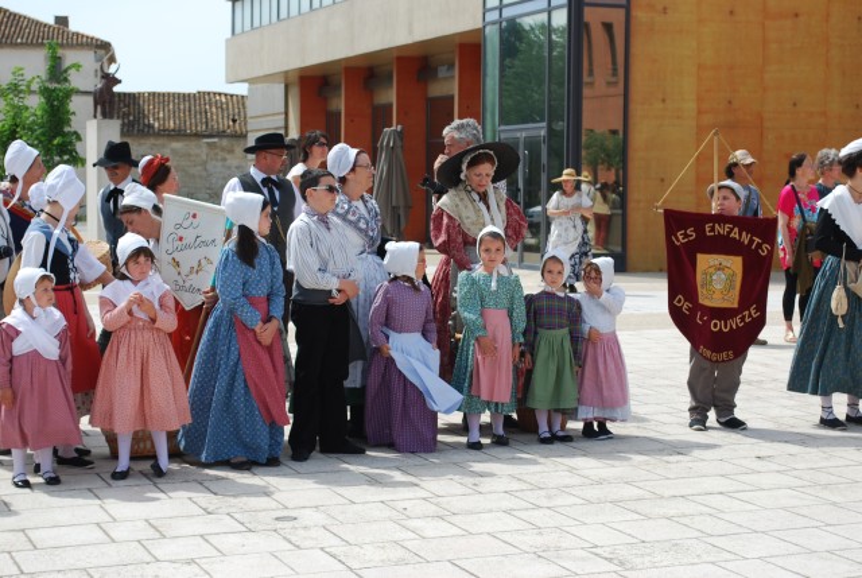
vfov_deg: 19.0
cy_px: 289
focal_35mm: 72
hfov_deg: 28.0
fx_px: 1727
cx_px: 431
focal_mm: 48
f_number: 7.1
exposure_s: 1/200
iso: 100
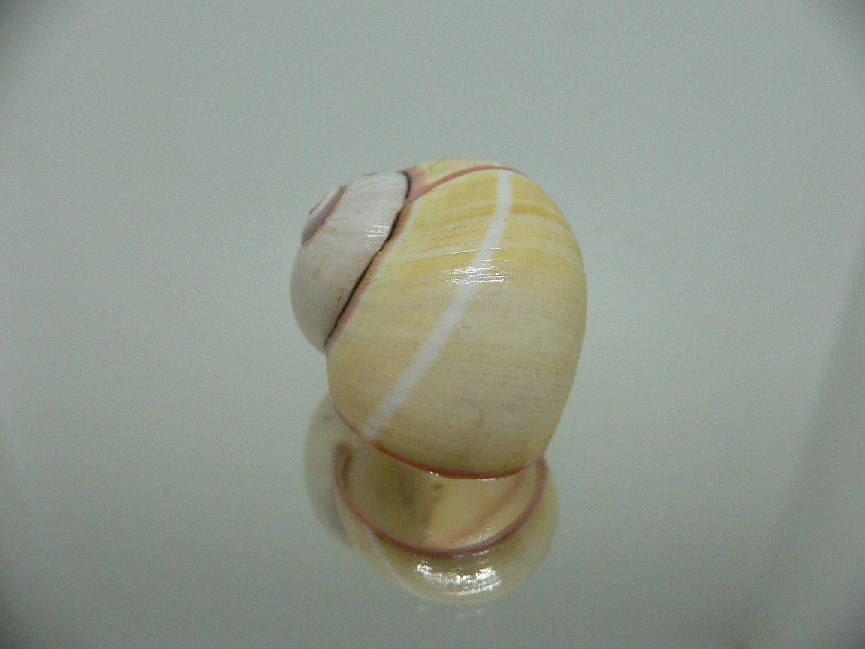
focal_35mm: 35
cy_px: 324
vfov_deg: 40.7
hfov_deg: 52.6
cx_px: 432
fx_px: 875
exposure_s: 1/60
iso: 200
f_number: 2.8
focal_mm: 4.6
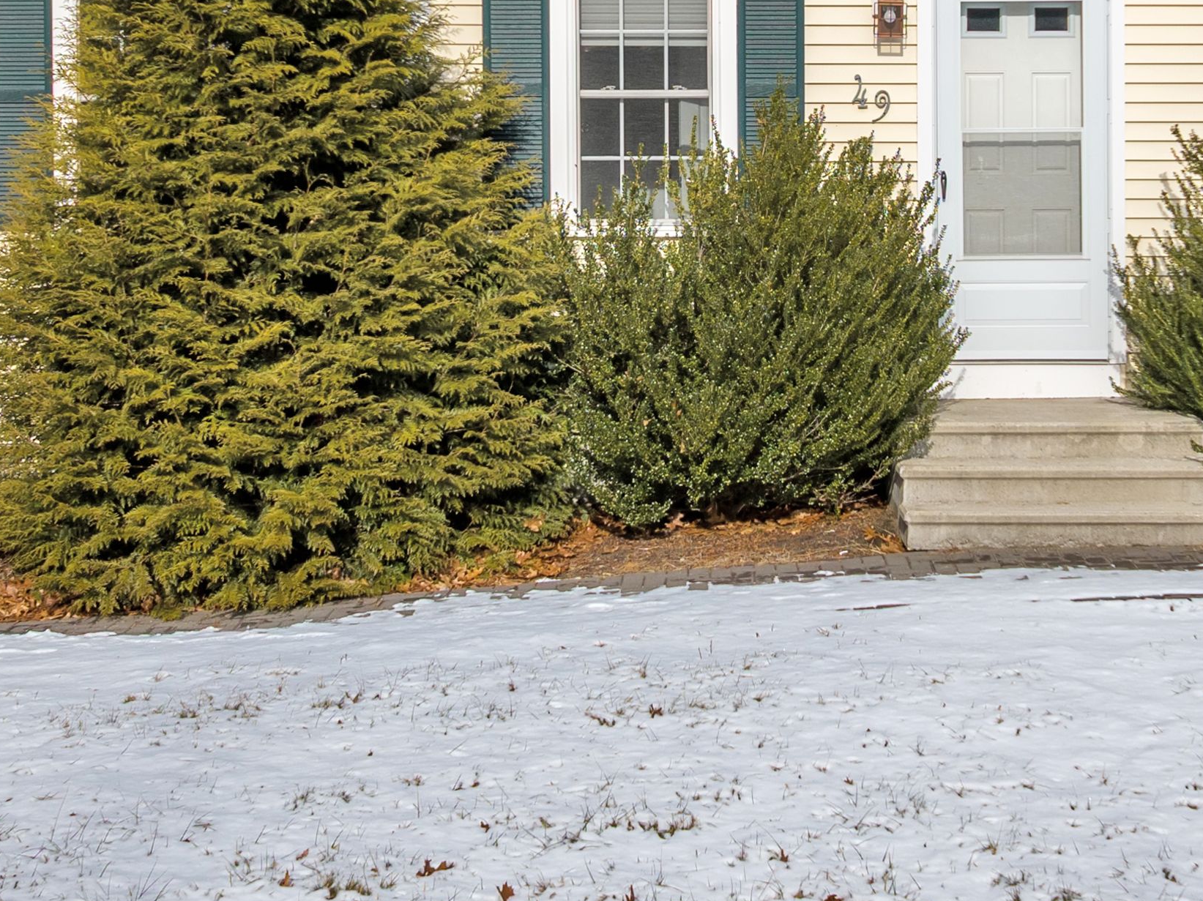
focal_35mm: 77
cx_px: 750
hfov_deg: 25.3
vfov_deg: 19.0
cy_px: 198
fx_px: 2675
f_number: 2.8
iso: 100
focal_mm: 12.29
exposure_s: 1/60
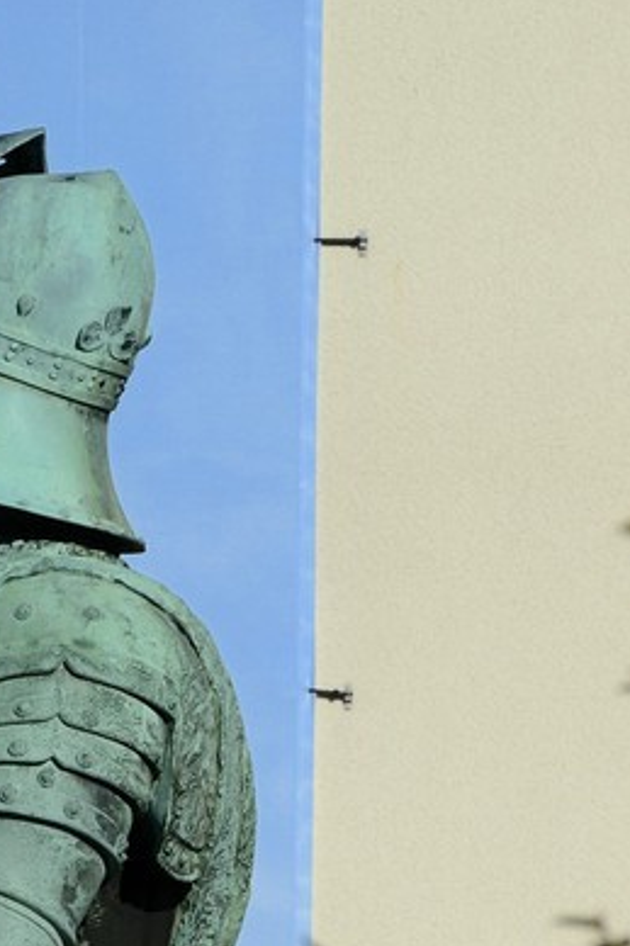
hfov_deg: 1.7
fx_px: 21595
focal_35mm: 822
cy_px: 1814
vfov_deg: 2.5
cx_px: -603
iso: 200
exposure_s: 1/200
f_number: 16
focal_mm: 200
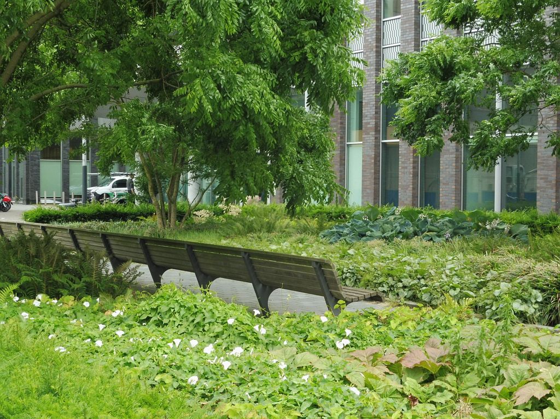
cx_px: 280
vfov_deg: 22.2
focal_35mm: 66
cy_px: 210
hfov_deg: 29.4
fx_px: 1067
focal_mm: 11.7
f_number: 4.9
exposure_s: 1/60
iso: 125
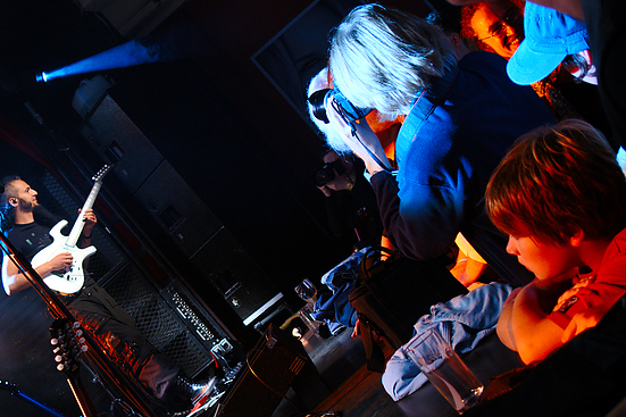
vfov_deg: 27.3
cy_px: 294
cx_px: 178
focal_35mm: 49
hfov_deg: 39.6
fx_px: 852
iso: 200
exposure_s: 1/80
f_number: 2.8
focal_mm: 20
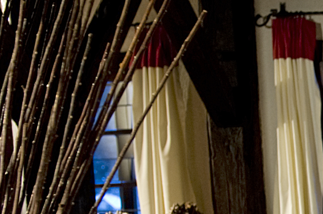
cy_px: 255
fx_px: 1506
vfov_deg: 8.1
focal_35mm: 168
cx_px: 624
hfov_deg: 11.2
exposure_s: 1/40
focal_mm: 32
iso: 500
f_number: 4.5
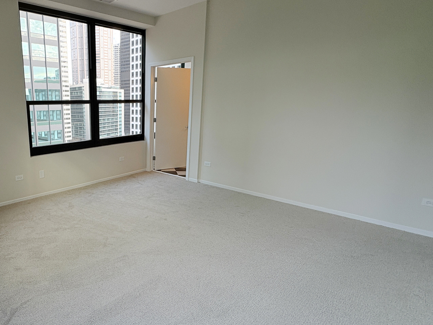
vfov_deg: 61.1
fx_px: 275
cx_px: 109
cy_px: 163
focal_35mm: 22
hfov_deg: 71.2
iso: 40
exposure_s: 1/121
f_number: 2.2
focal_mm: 2.22
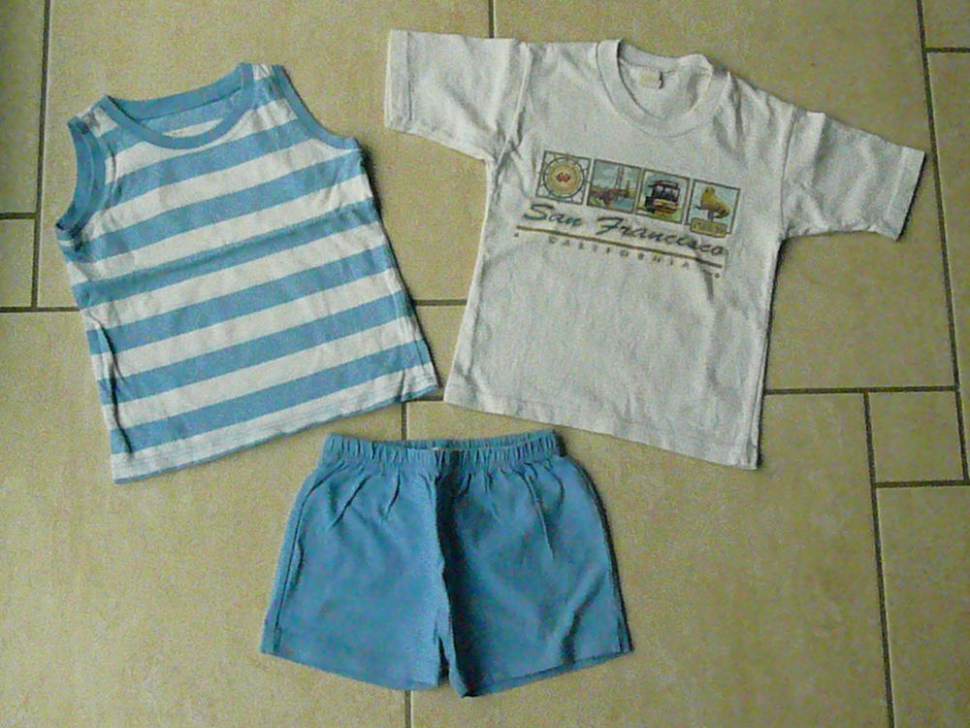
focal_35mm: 46
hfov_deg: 41.2
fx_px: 1289
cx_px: 485
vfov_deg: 31.5
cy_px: 364
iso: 3200
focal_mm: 7.5
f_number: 10
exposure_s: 1/800
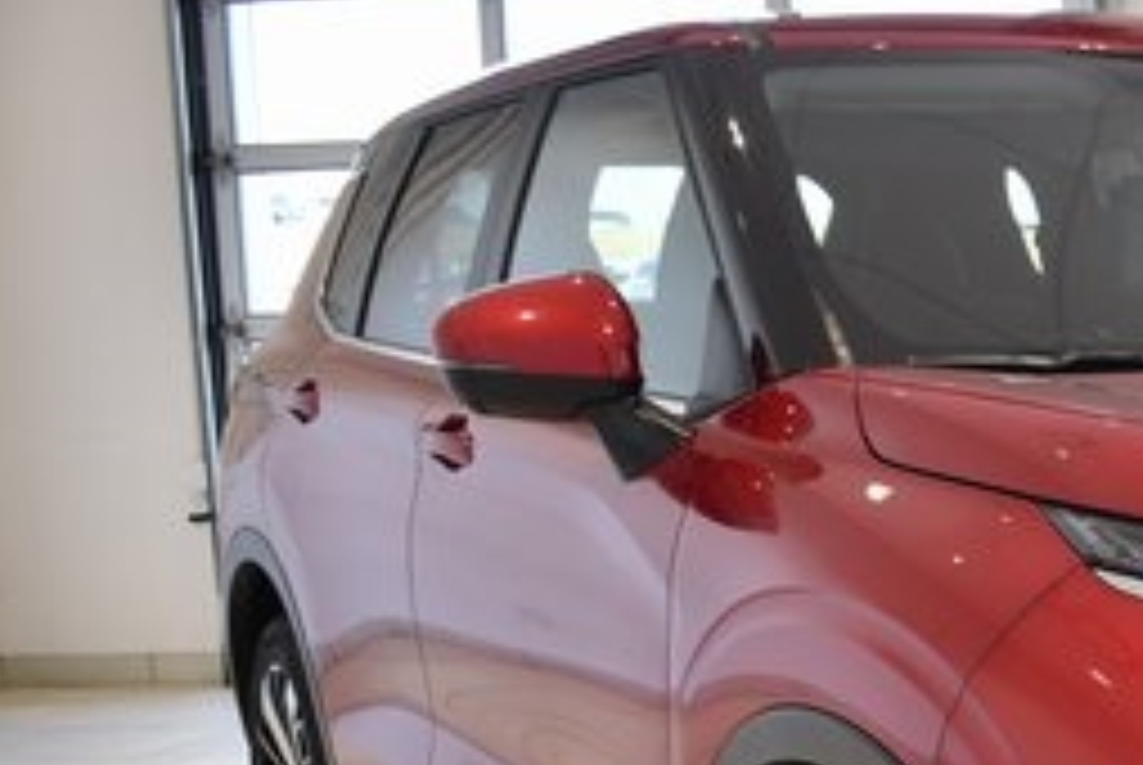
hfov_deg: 23.3
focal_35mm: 79
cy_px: 776
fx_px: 2519
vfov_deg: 16.9
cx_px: 1386
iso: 100
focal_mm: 21
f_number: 3.8
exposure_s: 1/30
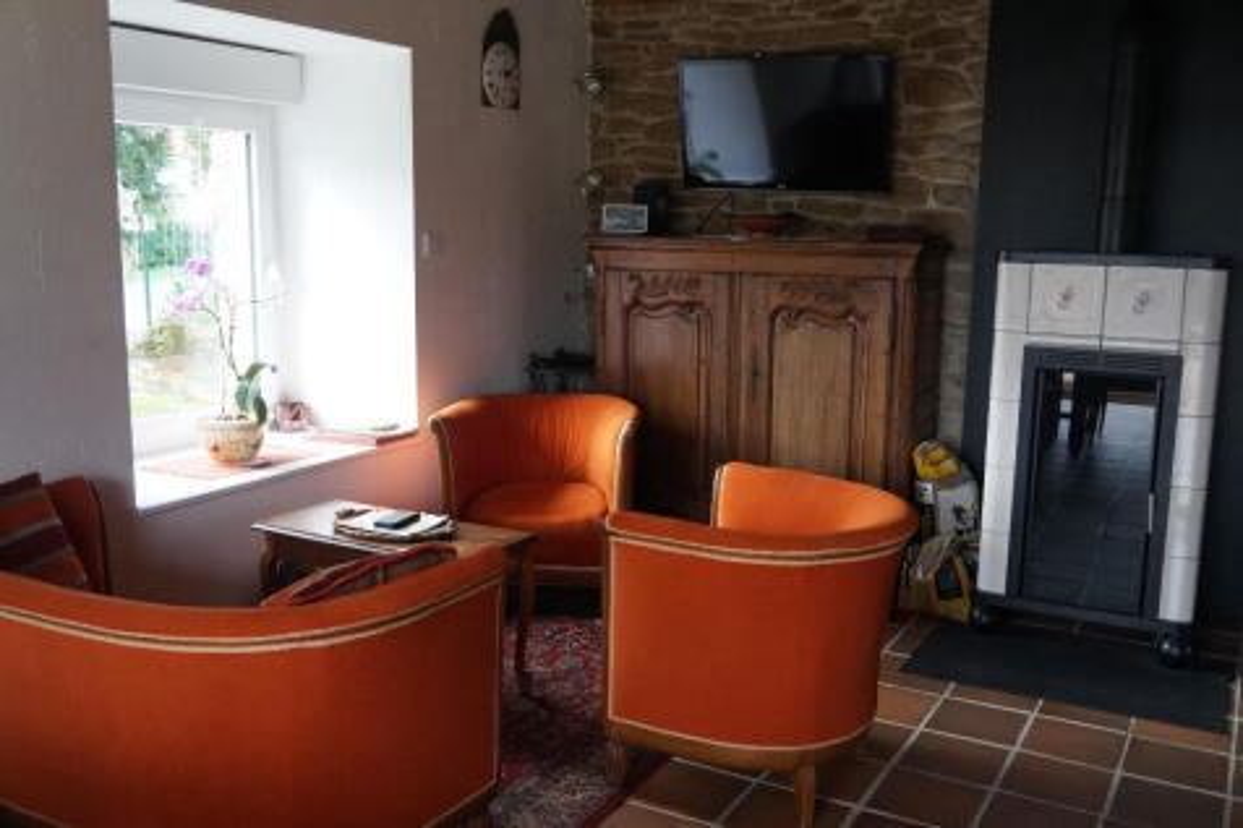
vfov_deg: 39.9
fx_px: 1139
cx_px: 622
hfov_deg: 57.2
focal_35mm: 33
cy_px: 414
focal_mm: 22
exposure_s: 1/160
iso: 1250
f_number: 4
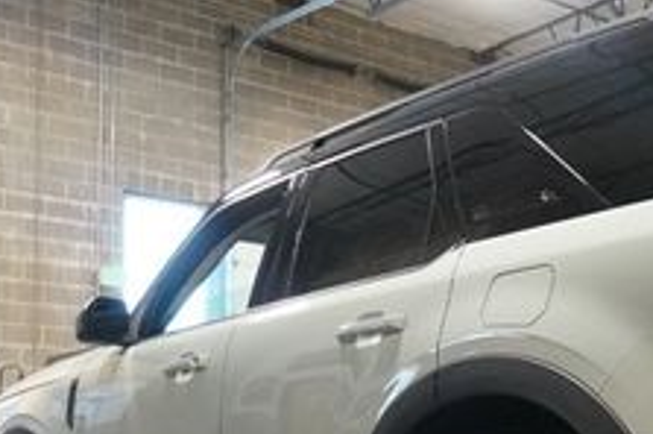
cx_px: 521
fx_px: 1250
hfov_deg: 28.7
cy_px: 387
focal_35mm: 69
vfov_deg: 19.3
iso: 3200
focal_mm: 16
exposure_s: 1/160
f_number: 3.5
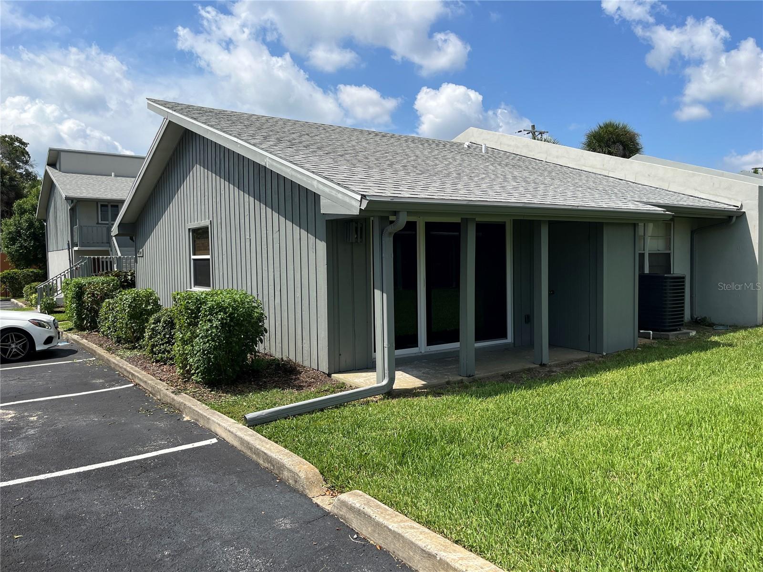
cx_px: 382
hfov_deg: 67.3
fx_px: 573
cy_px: 286
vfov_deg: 53.1
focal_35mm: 26
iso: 50
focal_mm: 5.1
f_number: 1.6
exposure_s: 1/3876
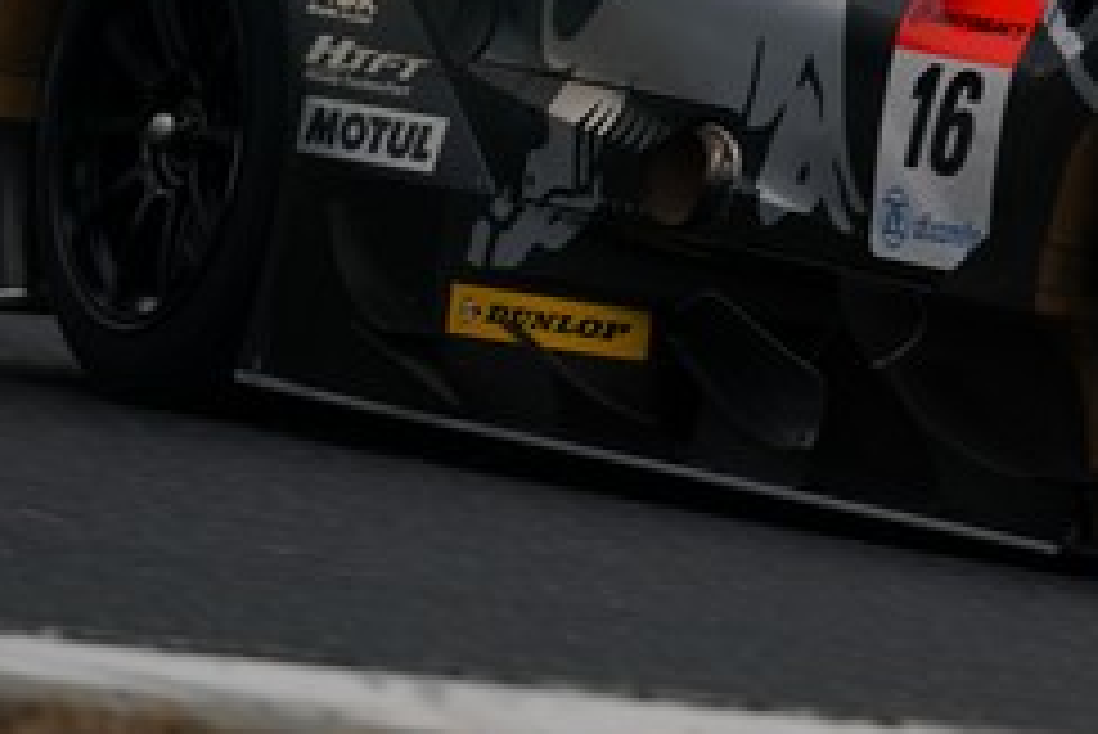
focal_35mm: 1213
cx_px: 1323
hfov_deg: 1.7
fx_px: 37017
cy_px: -135
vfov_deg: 1.1
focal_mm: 411
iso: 400
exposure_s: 1/640
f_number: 6.3
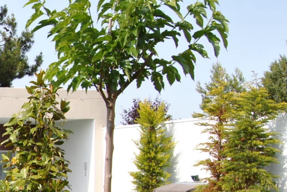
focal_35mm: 102
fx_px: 814
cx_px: -172
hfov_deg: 17.5
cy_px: 235
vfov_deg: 13.1
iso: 100
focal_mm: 20
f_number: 8
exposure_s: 1/250
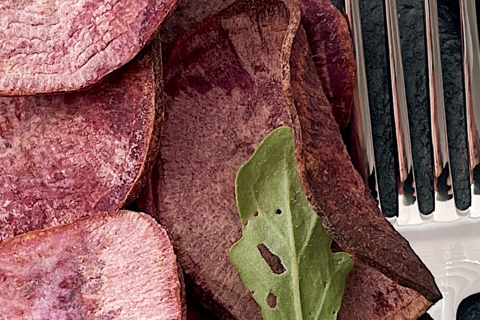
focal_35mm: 107
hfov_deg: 19.1
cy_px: 322
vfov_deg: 12.6
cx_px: 312
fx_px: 1426
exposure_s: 1/336
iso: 32
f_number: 1.6
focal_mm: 4.2
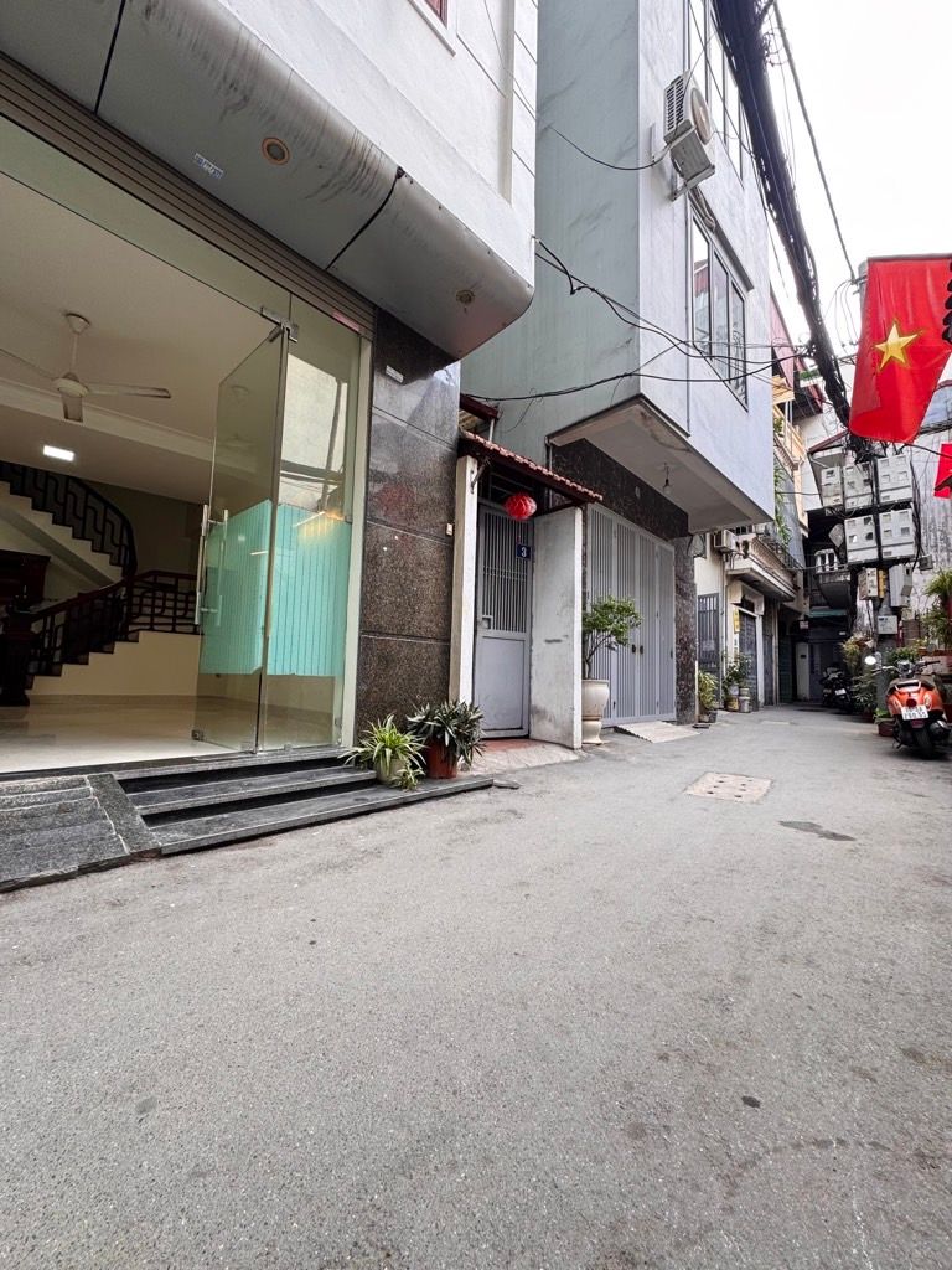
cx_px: 476
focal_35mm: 14
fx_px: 513
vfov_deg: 102.1
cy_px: 635
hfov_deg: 85.7
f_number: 2.2
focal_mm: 2.22
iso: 64
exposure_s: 1/99
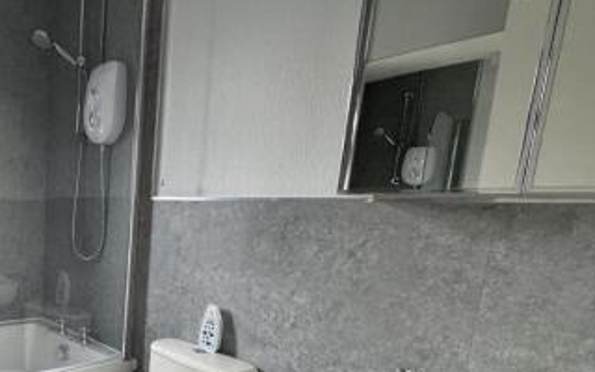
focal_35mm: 27
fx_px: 438
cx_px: 77
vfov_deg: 44.3
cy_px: 284
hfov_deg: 59.8
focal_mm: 2.22
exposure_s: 1/100
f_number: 2.2
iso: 250
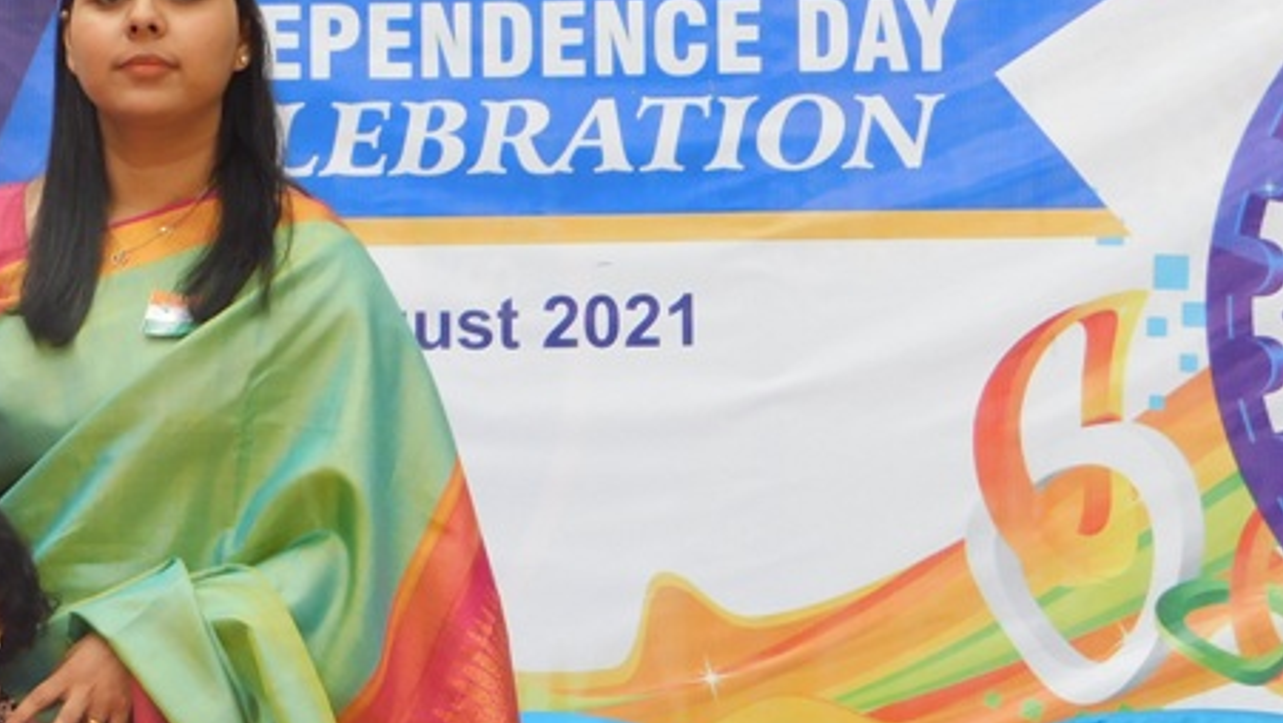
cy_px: 779
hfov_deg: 11.9
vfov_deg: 6.8
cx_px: -26
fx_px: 6057
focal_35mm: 178
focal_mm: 14.2
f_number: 4.4
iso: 125
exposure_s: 1/100
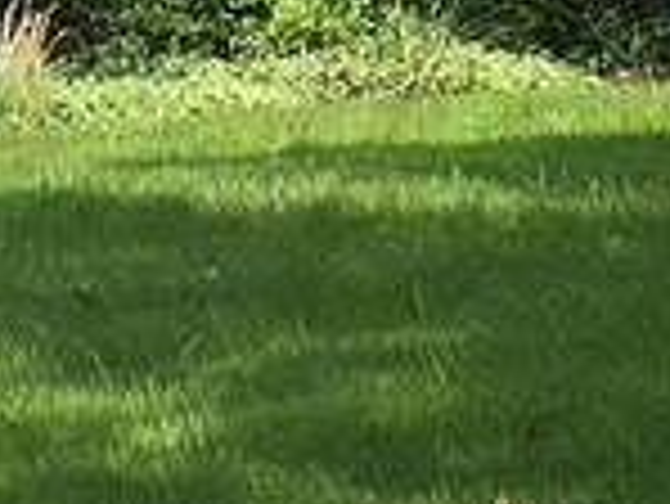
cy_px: -148
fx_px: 3855
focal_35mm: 199
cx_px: -148
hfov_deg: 9.8
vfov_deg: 7.4
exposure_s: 1/1282
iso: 25
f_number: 2.2
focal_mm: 4.15
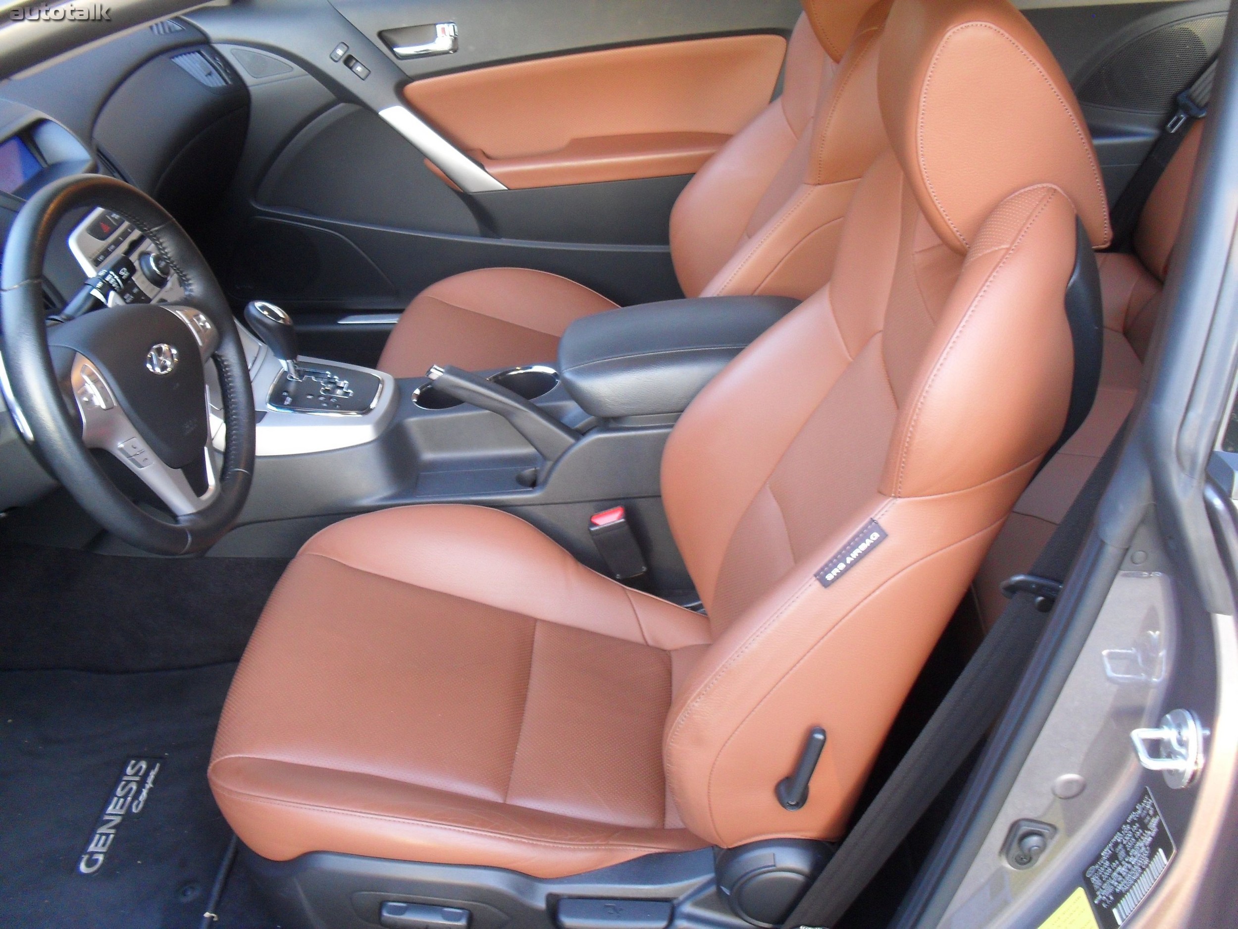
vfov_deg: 40.7
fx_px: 1252
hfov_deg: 52.6
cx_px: 619
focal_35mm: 35
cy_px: 464
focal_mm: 6.3
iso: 200
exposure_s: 1/15
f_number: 3.2
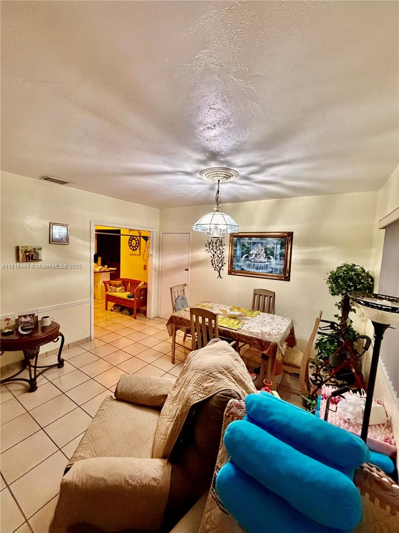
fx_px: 215
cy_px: 266
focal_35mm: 14
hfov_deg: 85.7
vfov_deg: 102.1
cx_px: 200
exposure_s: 1/60
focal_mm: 2.22
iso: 640
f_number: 2.2
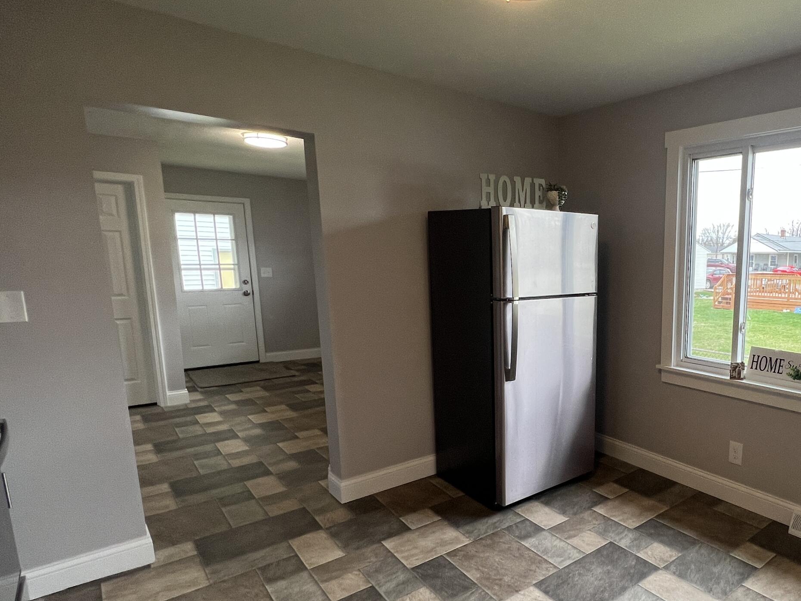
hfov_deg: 72.0
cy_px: 345
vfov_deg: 63.1
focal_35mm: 21
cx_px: 626
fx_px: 486
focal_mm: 1.57
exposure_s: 1/120
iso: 80
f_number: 1.8
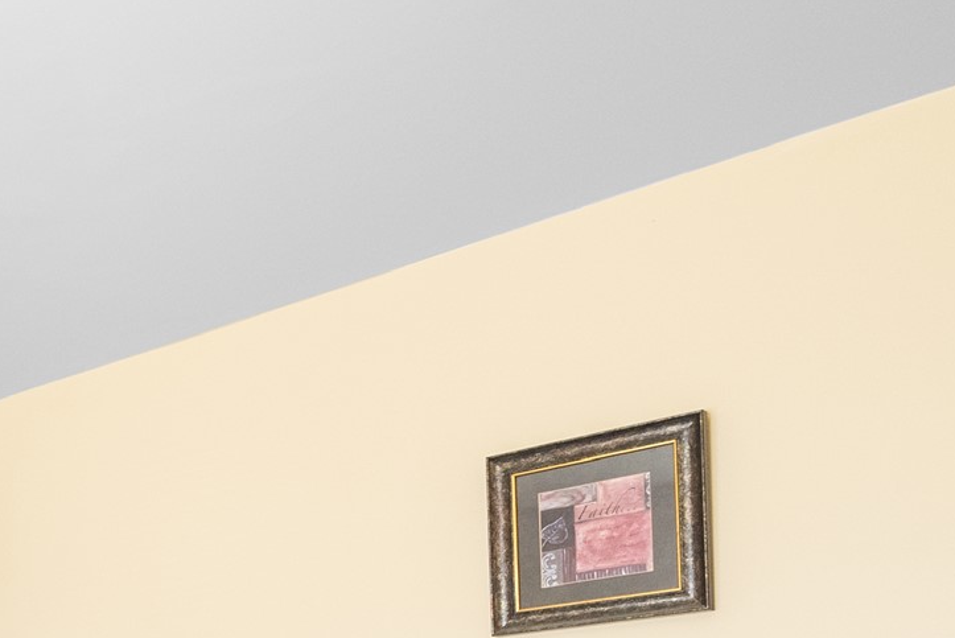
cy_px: 931
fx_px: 1274
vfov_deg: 23.2
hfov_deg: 30.3
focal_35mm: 48
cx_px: -351
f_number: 6.3
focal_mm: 16
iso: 1600
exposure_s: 1/80
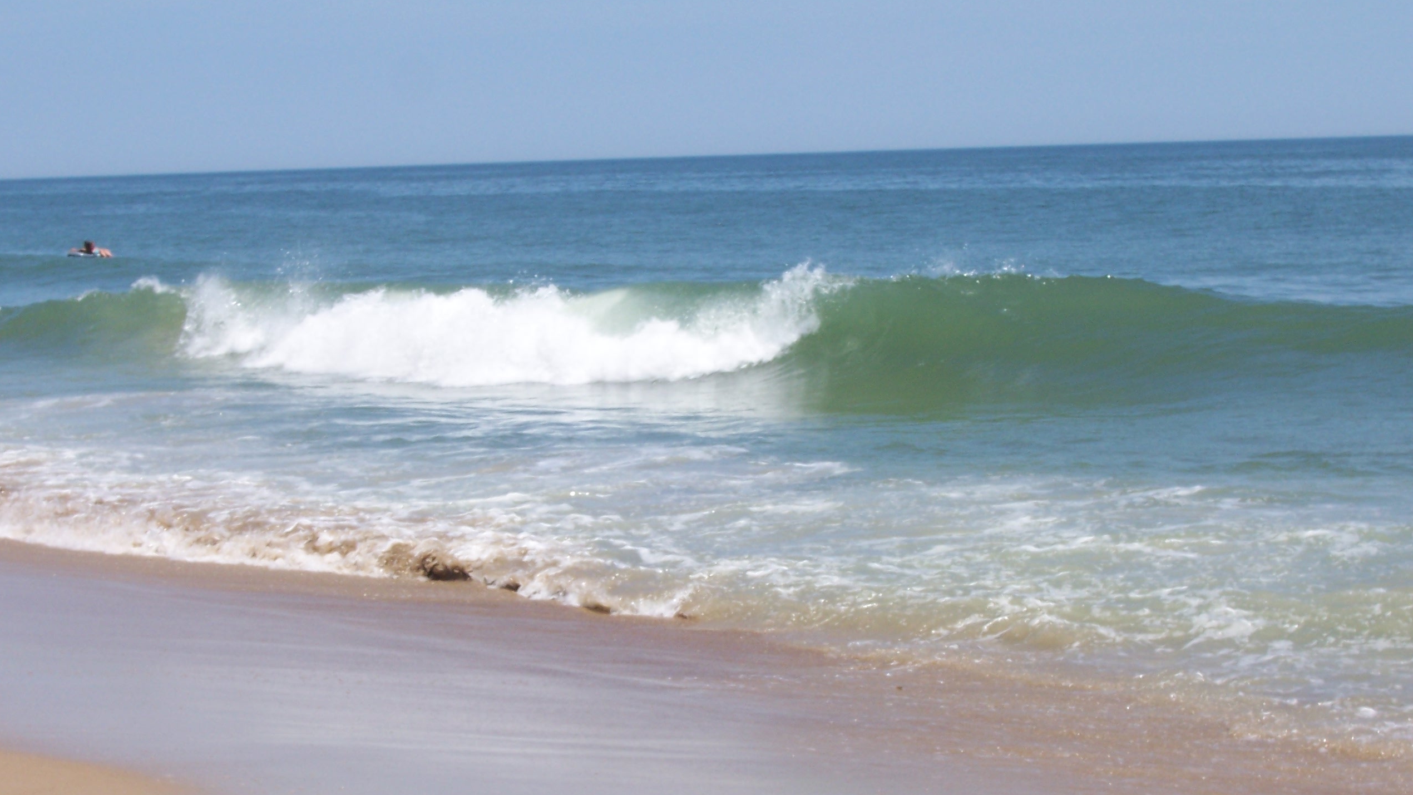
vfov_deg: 10.8
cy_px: 501
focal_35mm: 112
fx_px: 4196
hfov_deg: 19.1
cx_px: 702
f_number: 9.5
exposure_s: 1/250
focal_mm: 16.8
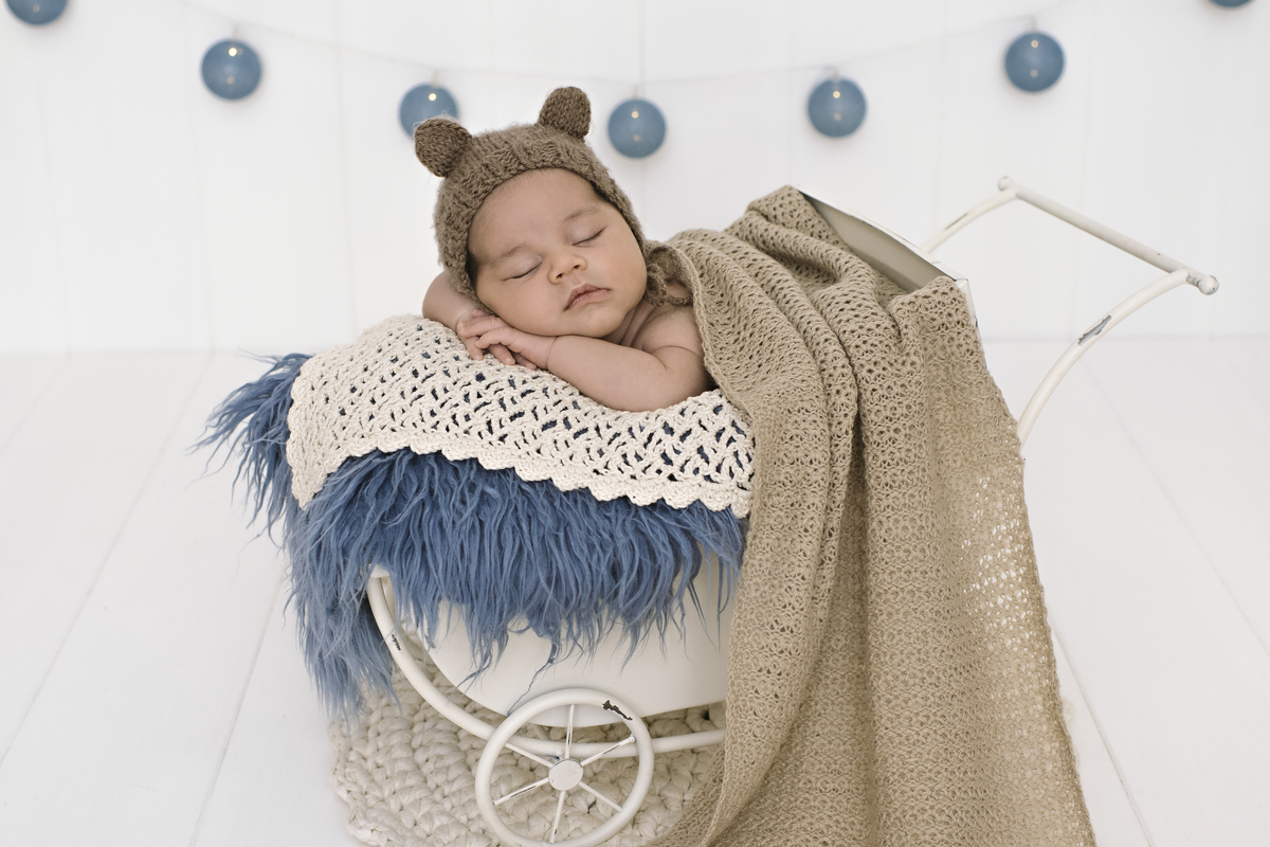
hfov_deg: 37.9
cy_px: 424
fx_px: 1852
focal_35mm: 52
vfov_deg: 25.8
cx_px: 635
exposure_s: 1/200
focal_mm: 35
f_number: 3.5
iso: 500
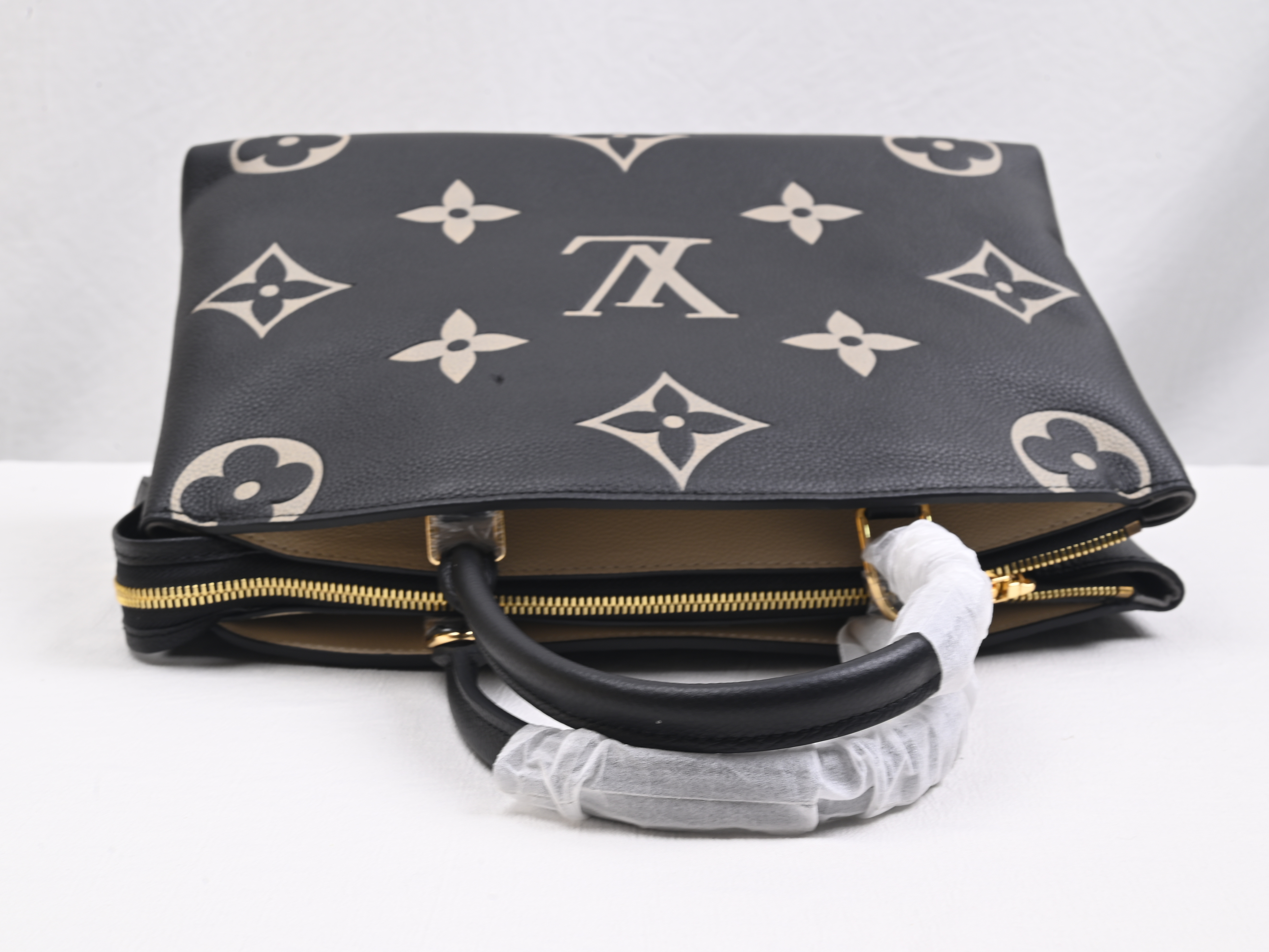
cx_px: 586
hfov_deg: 42.9
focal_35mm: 44
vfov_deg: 32.9
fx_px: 1613
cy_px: 469
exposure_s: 1/2
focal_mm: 40
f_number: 16
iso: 100
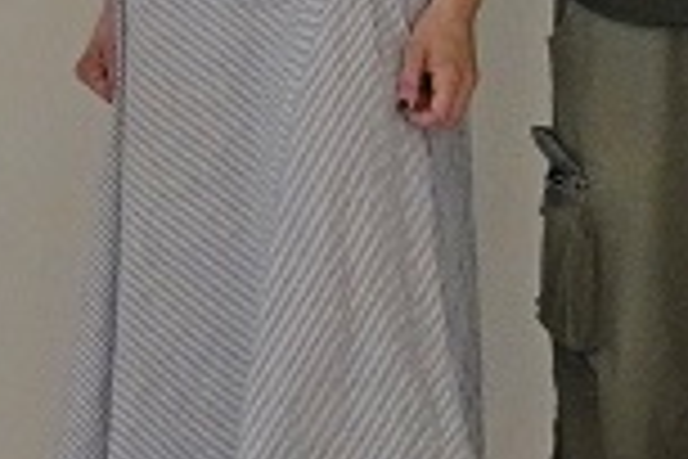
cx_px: 270
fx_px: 3745
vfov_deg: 6.9
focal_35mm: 196
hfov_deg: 10.5
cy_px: -241
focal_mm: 35
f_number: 4
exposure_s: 1/60
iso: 4000
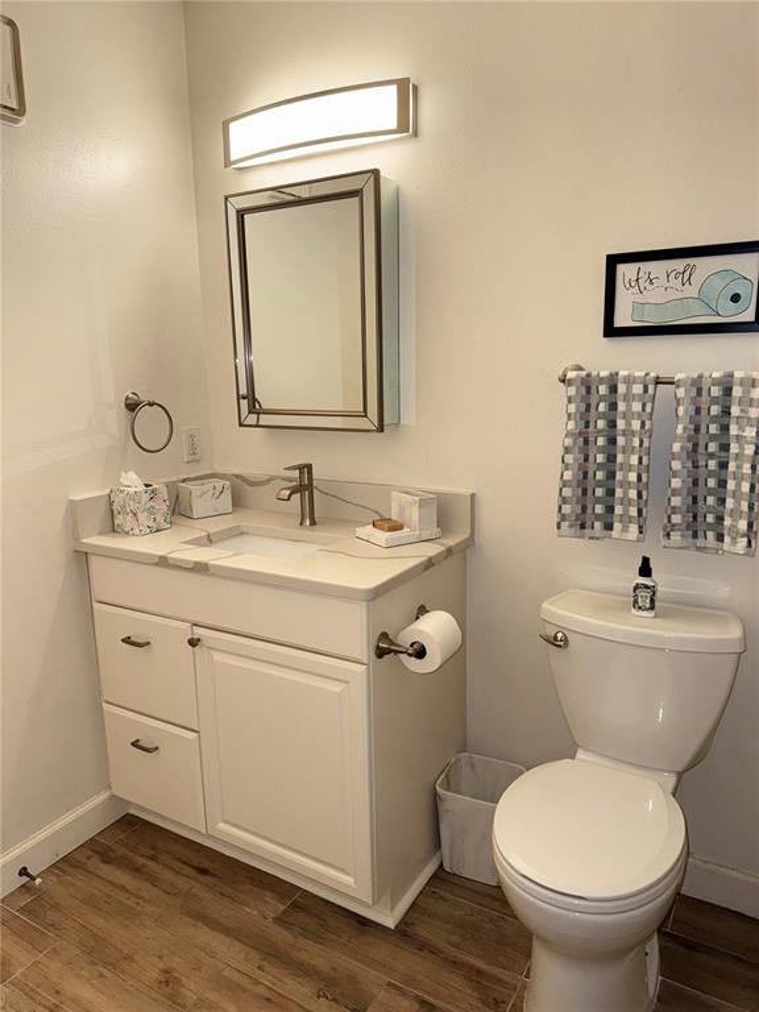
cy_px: 506
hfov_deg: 56.8
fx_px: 702
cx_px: 380
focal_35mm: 24
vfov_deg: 71.6
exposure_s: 1/120
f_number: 1.78
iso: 125
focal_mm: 6.76
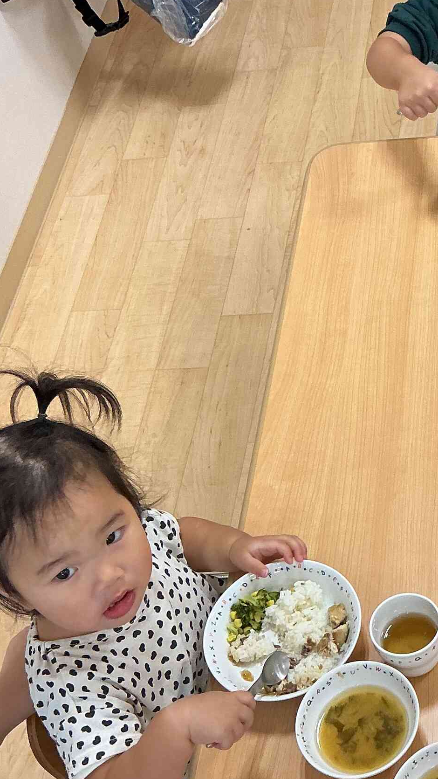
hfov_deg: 19.0
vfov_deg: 34.3
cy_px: 426
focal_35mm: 61
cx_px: 465
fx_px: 1259
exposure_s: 1/120
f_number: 1.8
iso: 64
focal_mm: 3
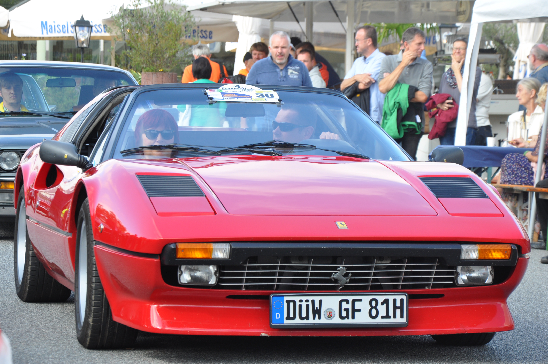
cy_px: 182
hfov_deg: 14.0
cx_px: 274
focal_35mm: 147
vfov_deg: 9.3
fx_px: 2235
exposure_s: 1/125
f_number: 8
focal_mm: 98
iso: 250
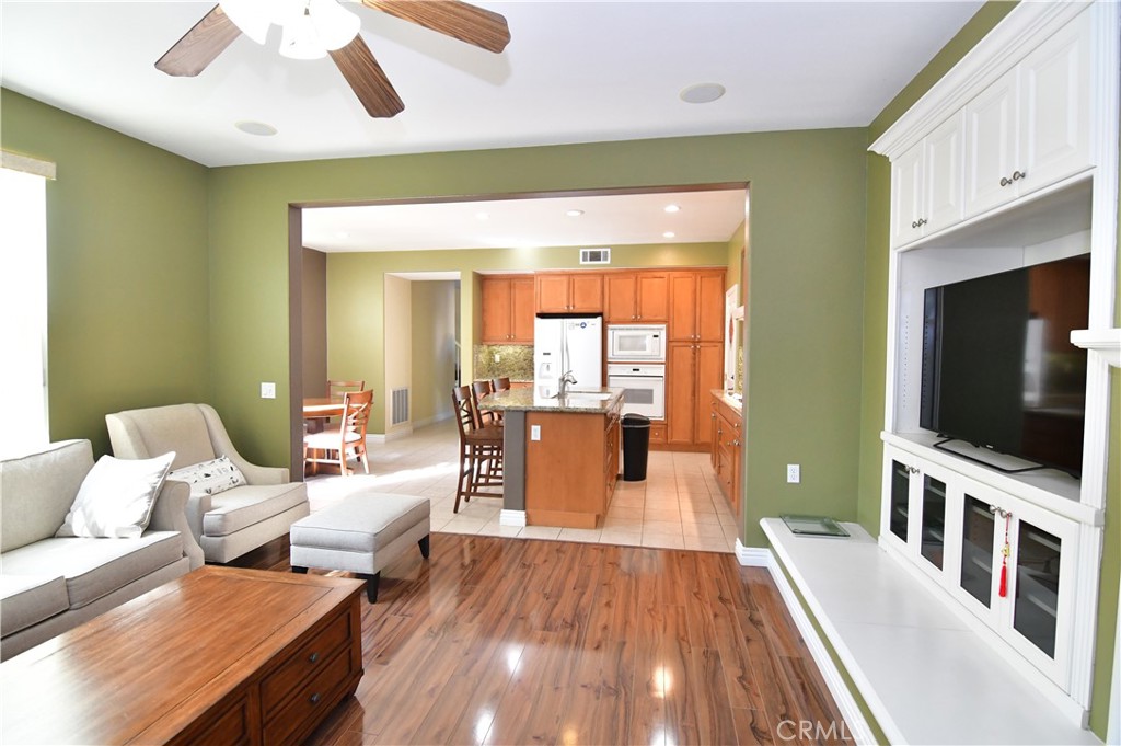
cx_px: 560
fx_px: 498
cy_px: 373
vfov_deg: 73.7
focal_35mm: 16
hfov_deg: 96.8
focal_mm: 11
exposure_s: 1/200
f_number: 4.5
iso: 2000
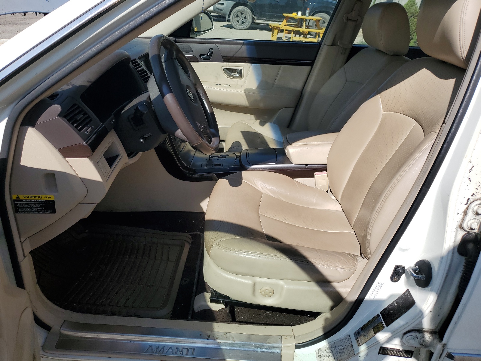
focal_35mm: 26
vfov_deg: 53.1
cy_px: 180
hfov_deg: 67.3
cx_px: 240
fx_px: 361
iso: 50
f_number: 1.5
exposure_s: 1/3333
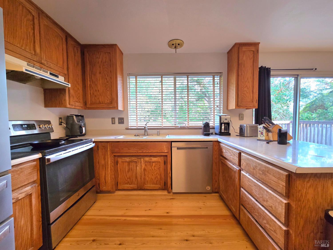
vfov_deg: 89.9
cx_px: 166
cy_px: 125
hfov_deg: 106.2
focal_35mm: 13
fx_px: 125
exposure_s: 1/60.2
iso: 200
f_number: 2.2
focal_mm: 2.2
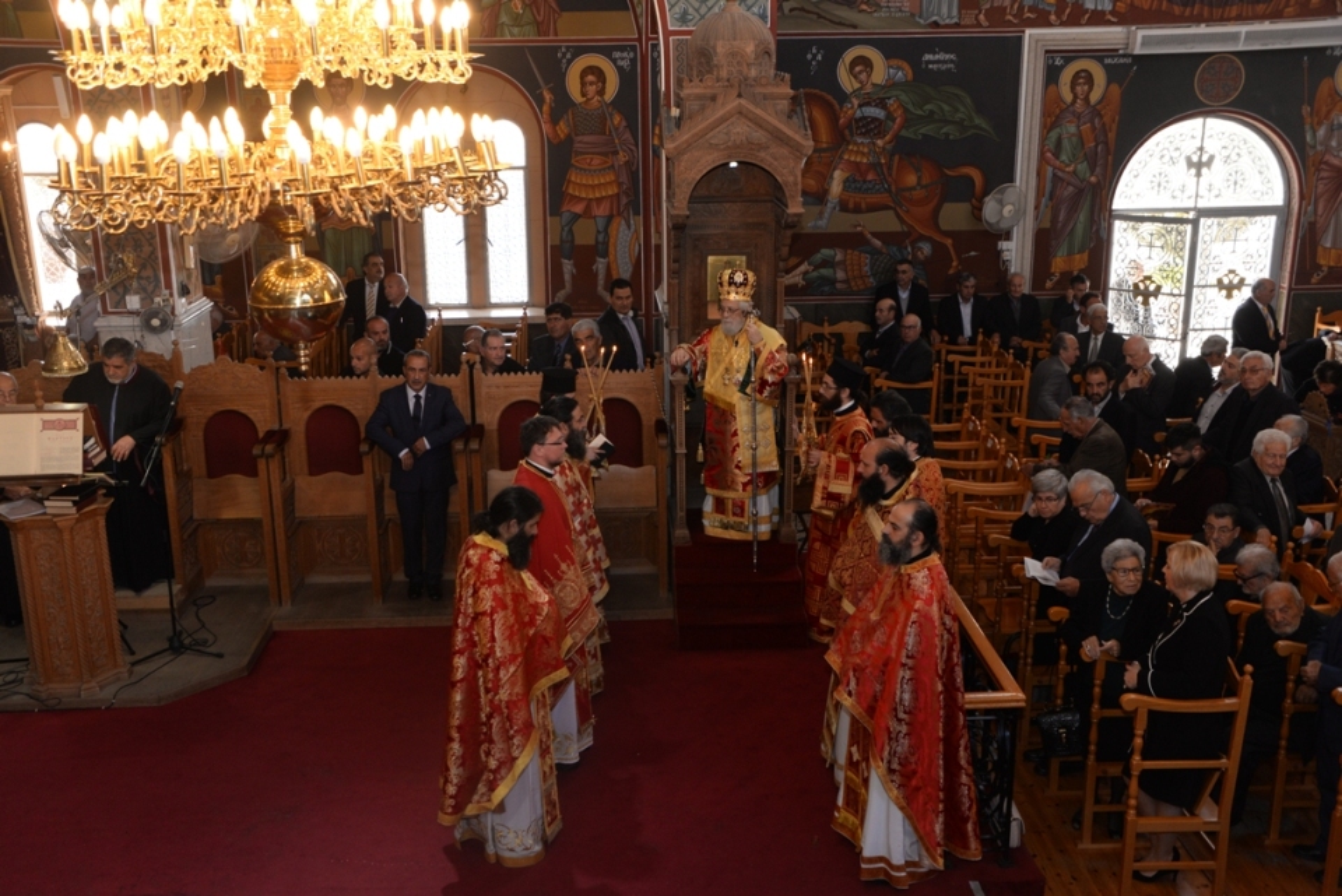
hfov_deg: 50.7
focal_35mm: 38
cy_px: 448
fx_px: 1417
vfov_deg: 35.1
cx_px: 671
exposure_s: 1/60
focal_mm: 38
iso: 1000
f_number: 5.6
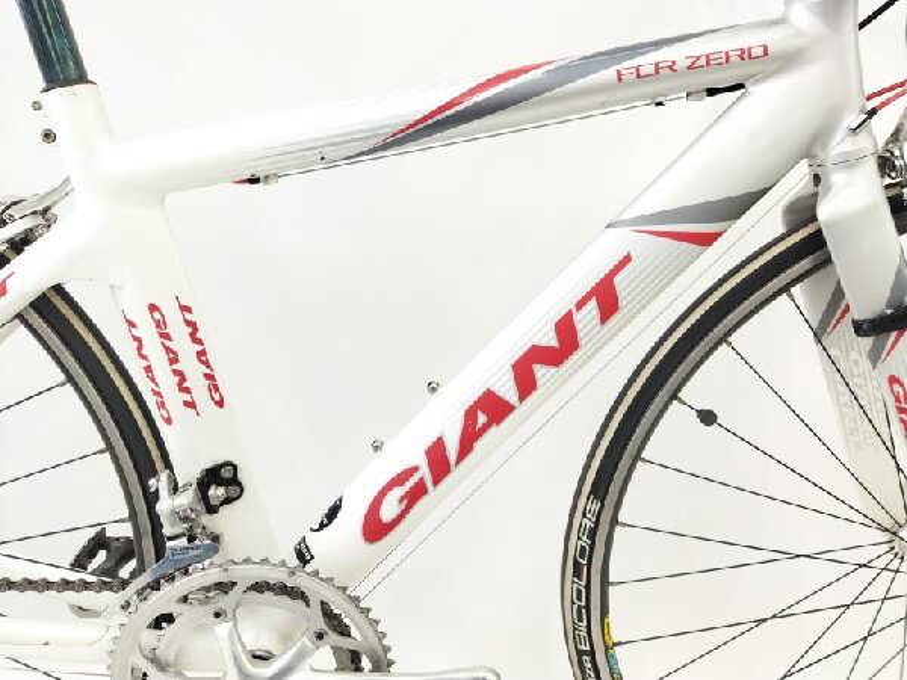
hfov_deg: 65.3
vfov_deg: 51.4
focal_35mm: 27
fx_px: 707
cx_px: 454
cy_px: 340
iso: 309
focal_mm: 4.71
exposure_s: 1/200
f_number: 1.79
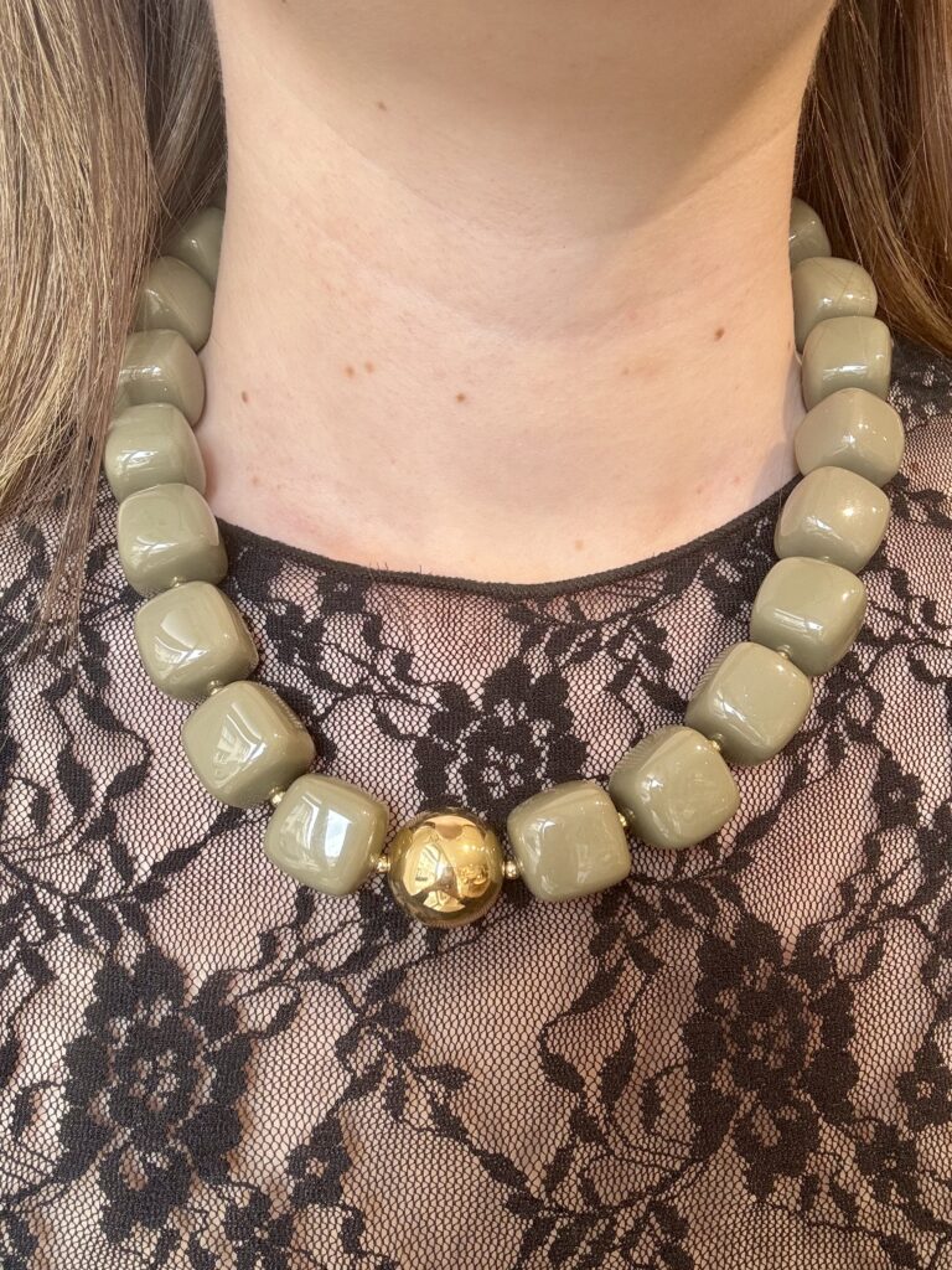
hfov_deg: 46.8
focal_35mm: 30
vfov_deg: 60.0
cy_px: 635
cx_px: 476
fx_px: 1100
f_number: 1.9
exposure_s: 1/121
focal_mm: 2.69
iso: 32
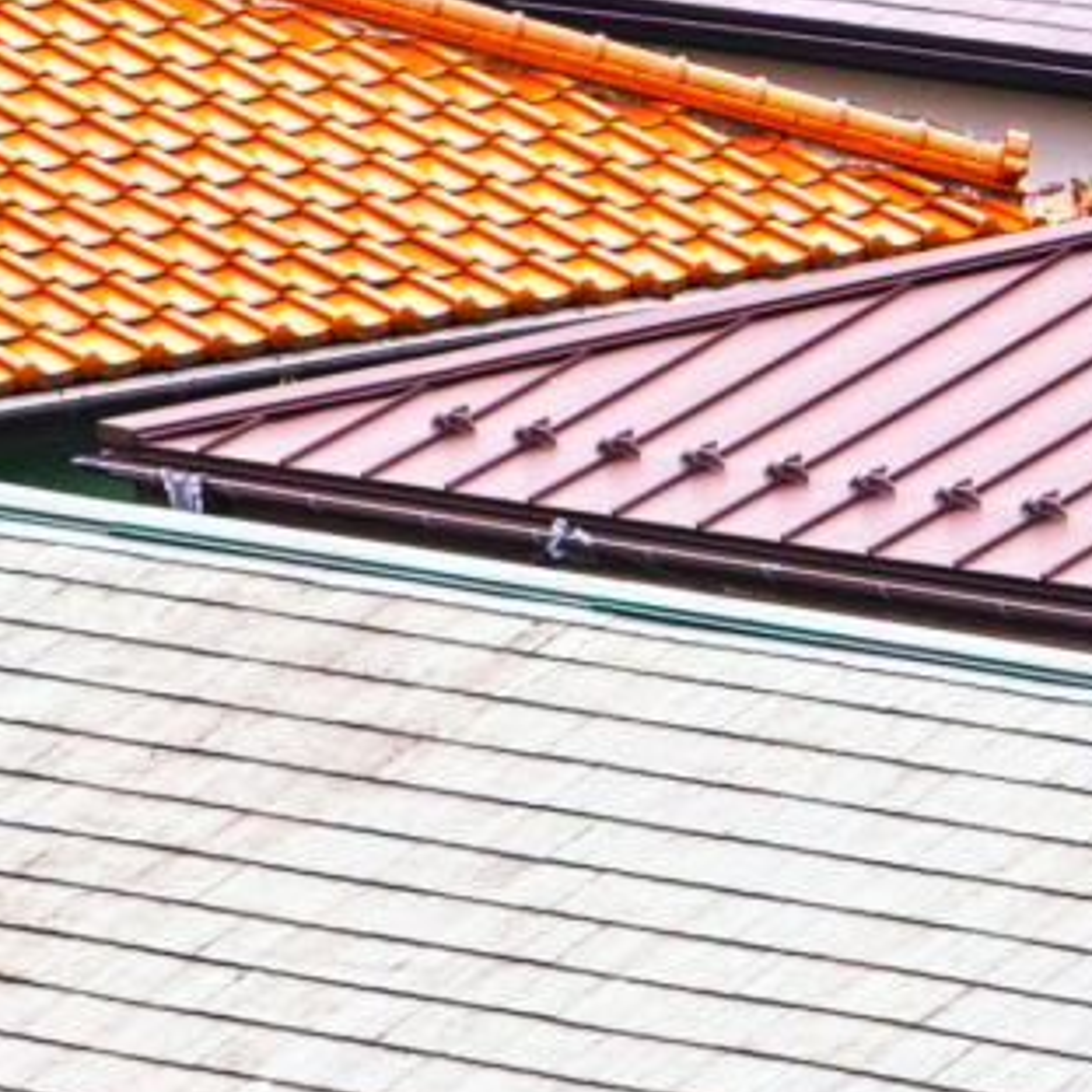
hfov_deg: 3.4
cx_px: 2860
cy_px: 1472
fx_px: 18238
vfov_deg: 3.4
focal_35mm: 511
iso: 100
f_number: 8
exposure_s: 1/80
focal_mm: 50
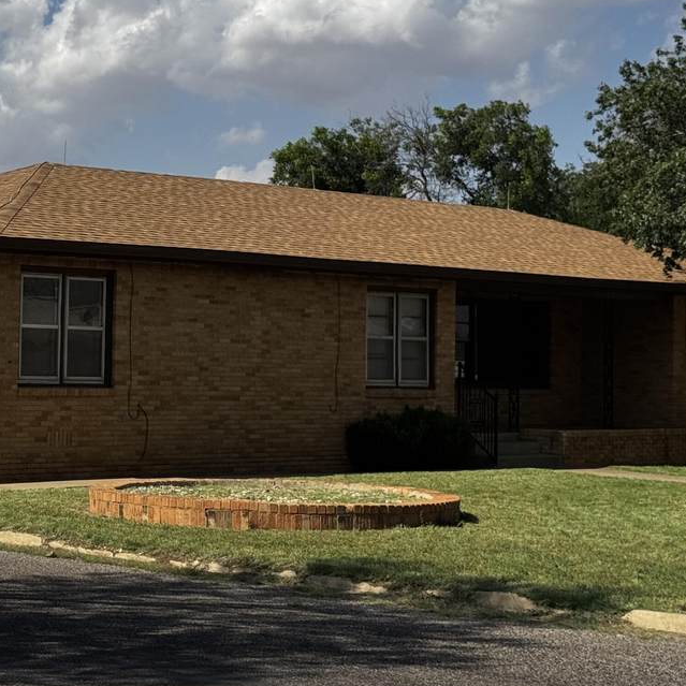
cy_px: 248
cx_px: 101
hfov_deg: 20.1
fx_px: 1906
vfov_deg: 20.4
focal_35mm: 85
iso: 64
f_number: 1.78
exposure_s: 1/7092
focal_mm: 6.76
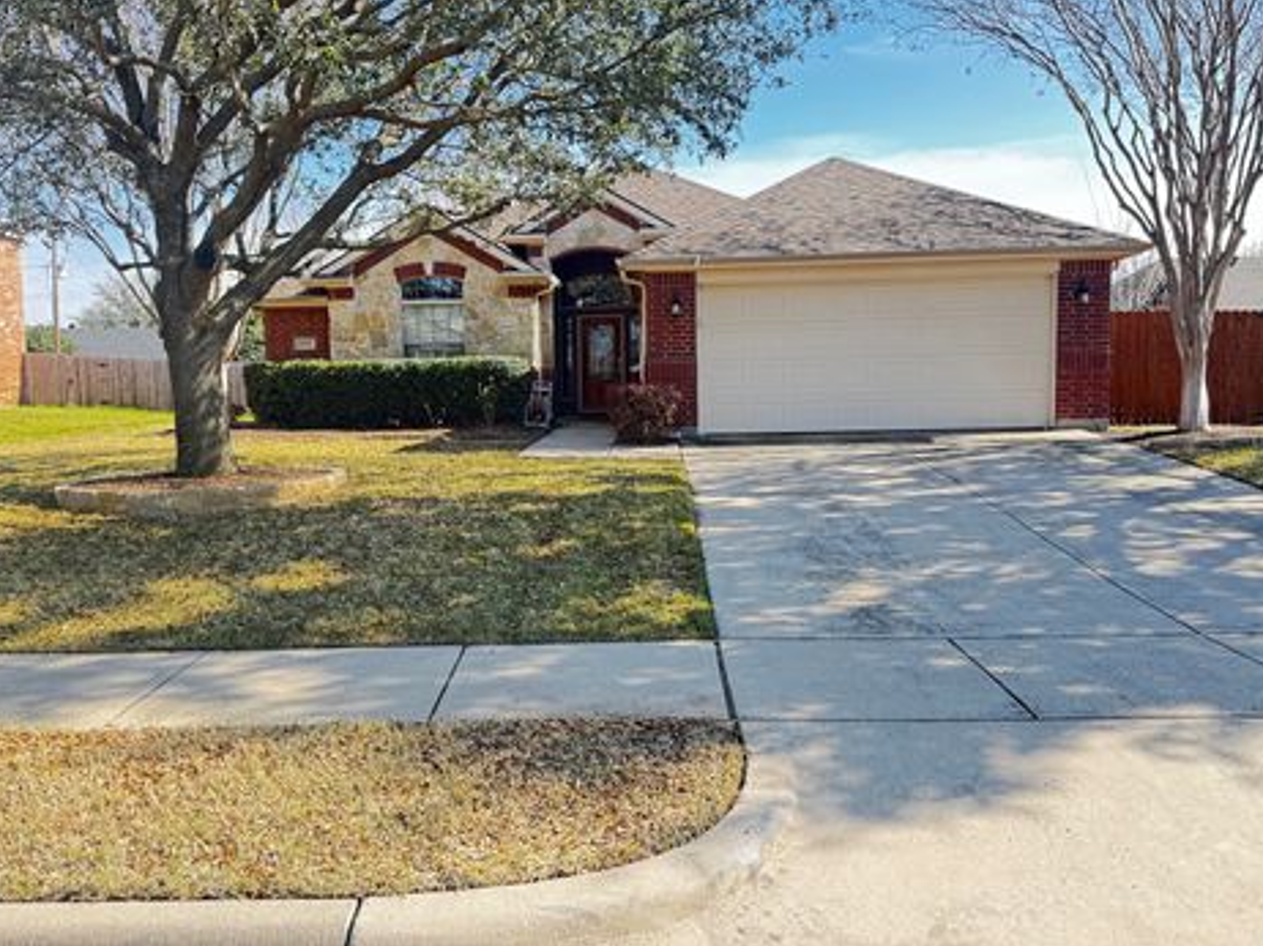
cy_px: 436
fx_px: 948
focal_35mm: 26
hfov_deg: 67.3
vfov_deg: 53.0
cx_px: 612
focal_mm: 6.76
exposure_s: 1/320
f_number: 1.78
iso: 80
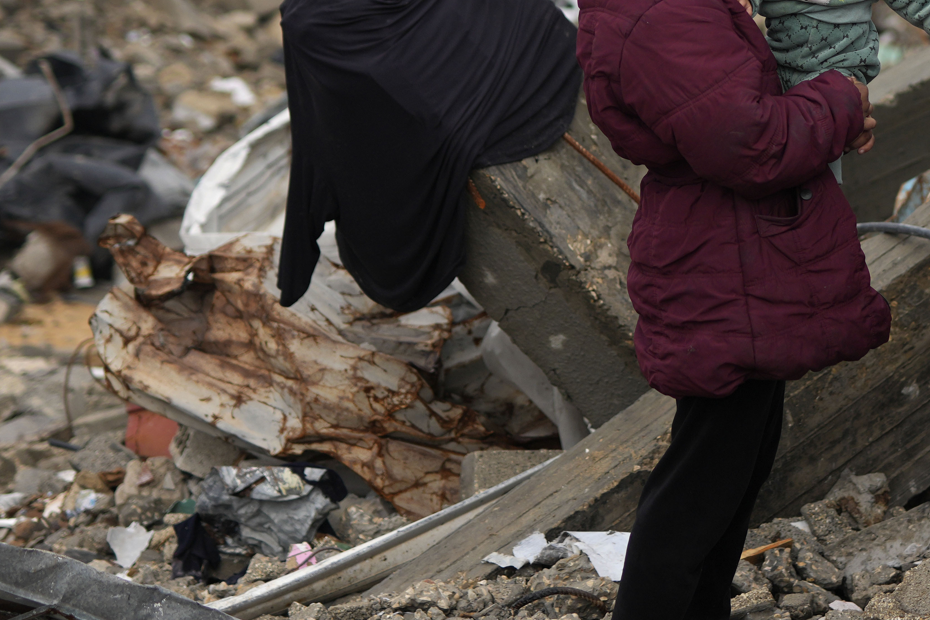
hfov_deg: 15.7
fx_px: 3358
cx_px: 758
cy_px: 8
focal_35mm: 130
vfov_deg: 10.5
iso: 200
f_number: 1.8
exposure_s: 1/10000
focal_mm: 50
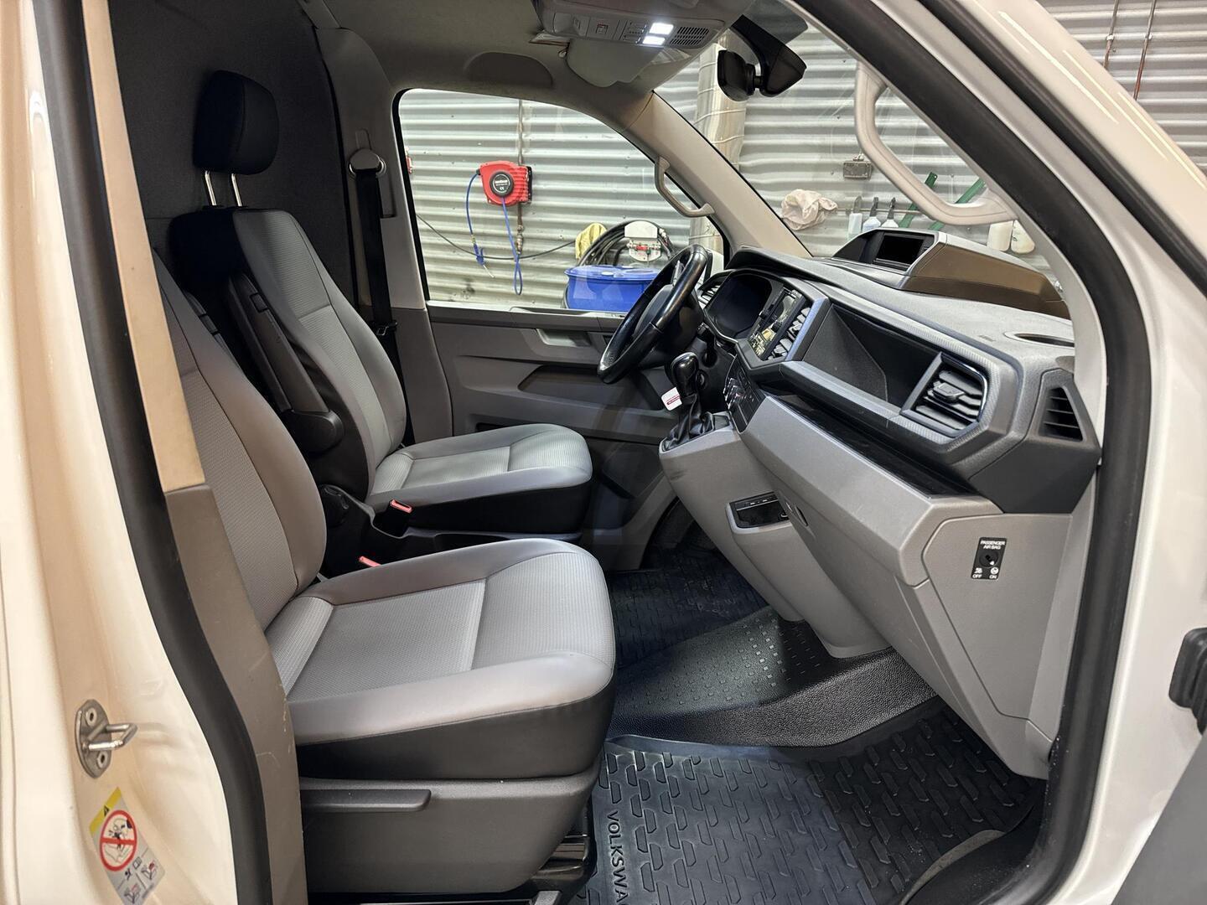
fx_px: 837
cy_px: 452
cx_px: 604
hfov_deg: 71.6
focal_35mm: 24
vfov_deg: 56.8
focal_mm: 6.76
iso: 320
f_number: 1.78
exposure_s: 1/50
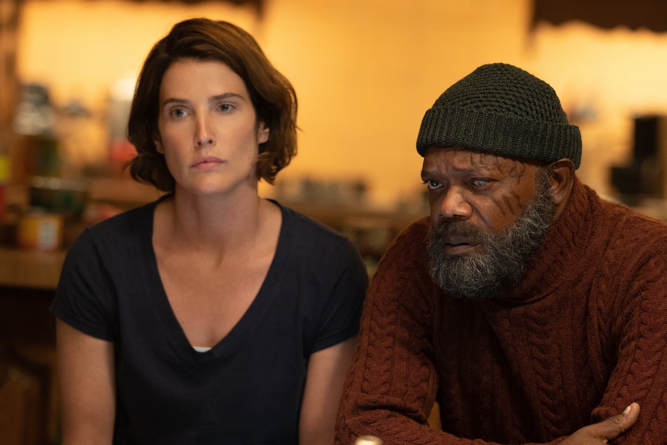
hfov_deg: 10.2
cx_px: 334
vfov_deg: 6.8
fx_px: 3742
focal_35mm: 202
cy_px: 222
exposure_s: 1/125
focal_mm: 135
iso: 2500
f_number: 2.2
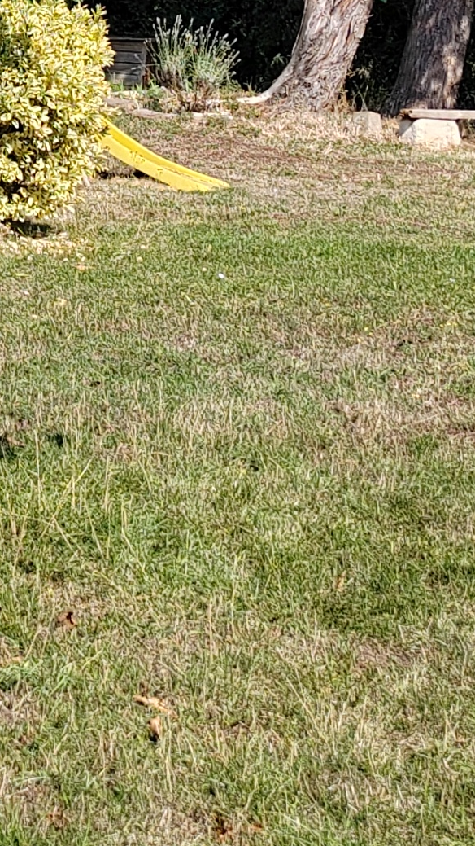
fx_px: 2599
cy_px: -132
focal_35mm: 116
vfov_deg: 17.7
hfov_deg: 10.1
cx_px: -272
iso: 100
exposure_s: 1/1100
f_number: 1.9
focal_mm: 5.52
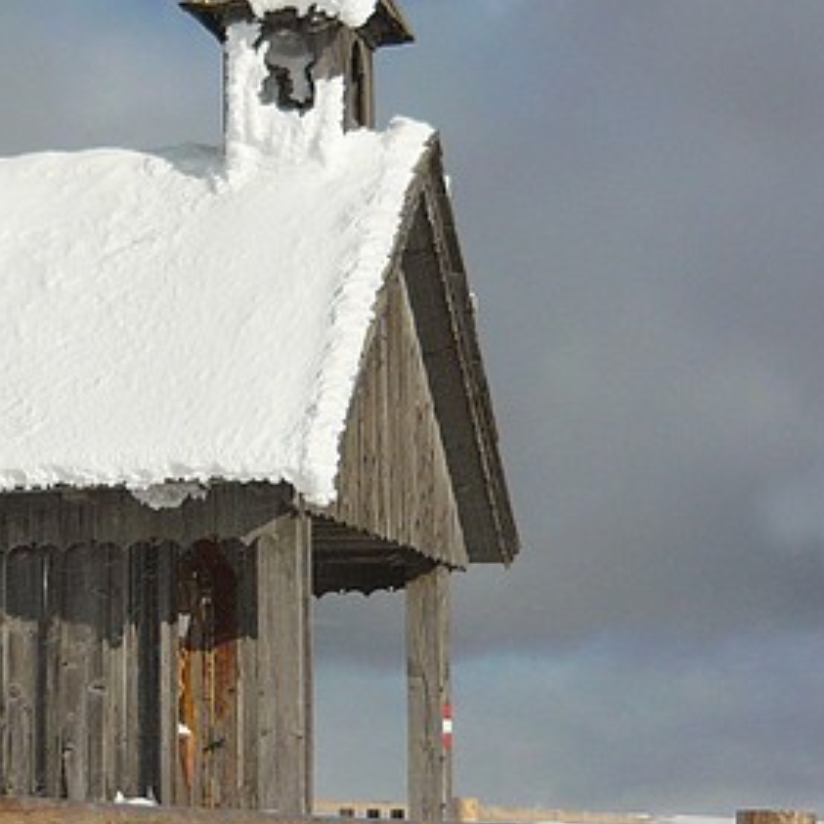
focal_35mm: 83
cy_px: 364
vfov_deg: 20.9
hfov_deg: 20.5
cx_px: 91
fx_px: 2235
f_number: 8
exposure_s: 1/500
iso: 100
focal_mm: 5.5
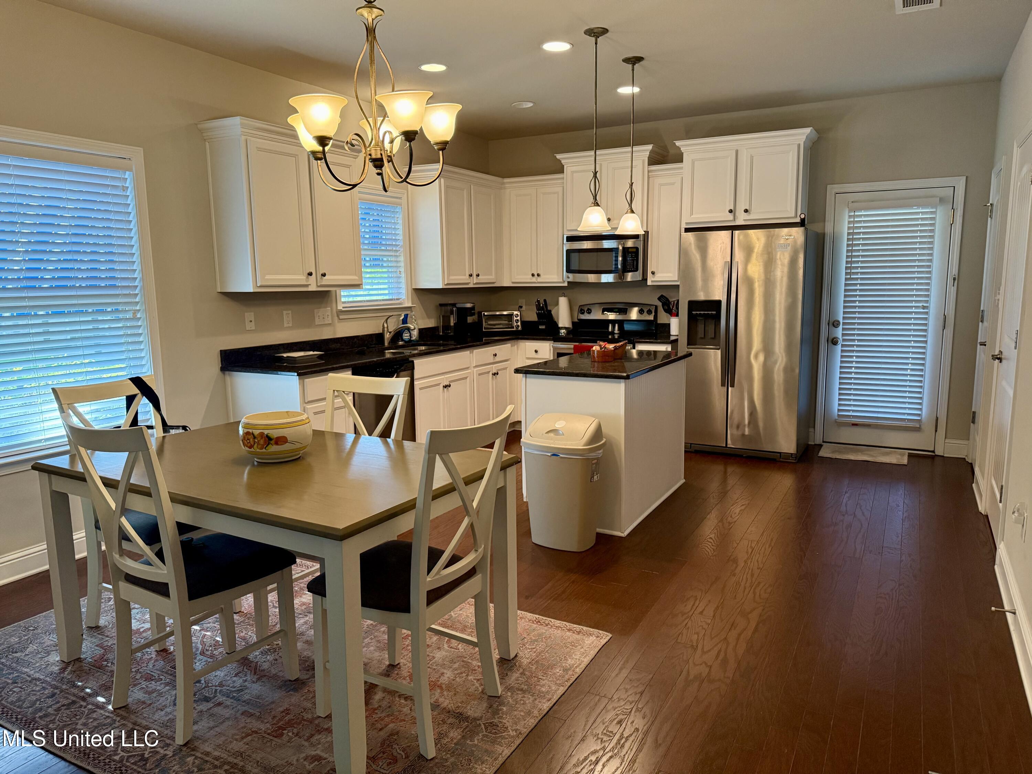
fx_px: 716
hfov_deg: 71.6
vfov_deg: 56.8
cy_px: 387
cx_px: 516
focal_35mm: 24
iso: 400
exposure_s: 1/120
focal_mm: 6.76
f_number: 1.78
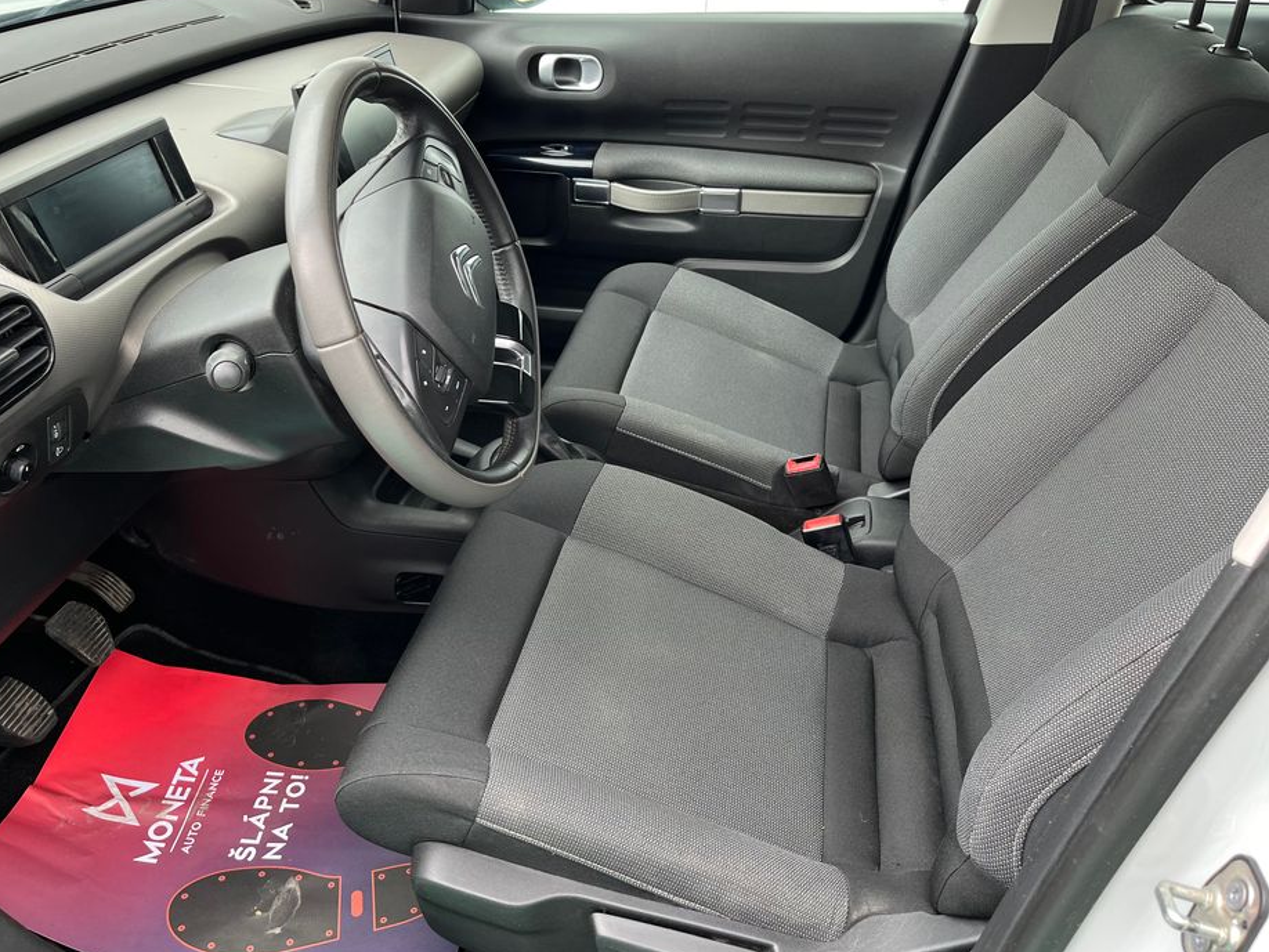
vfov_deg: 48.2
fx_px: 1063
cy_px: 449
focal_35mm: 29
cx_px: 585
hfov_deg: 61.6
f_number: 1.6
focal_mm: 5.1
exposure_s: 1/122
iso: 80
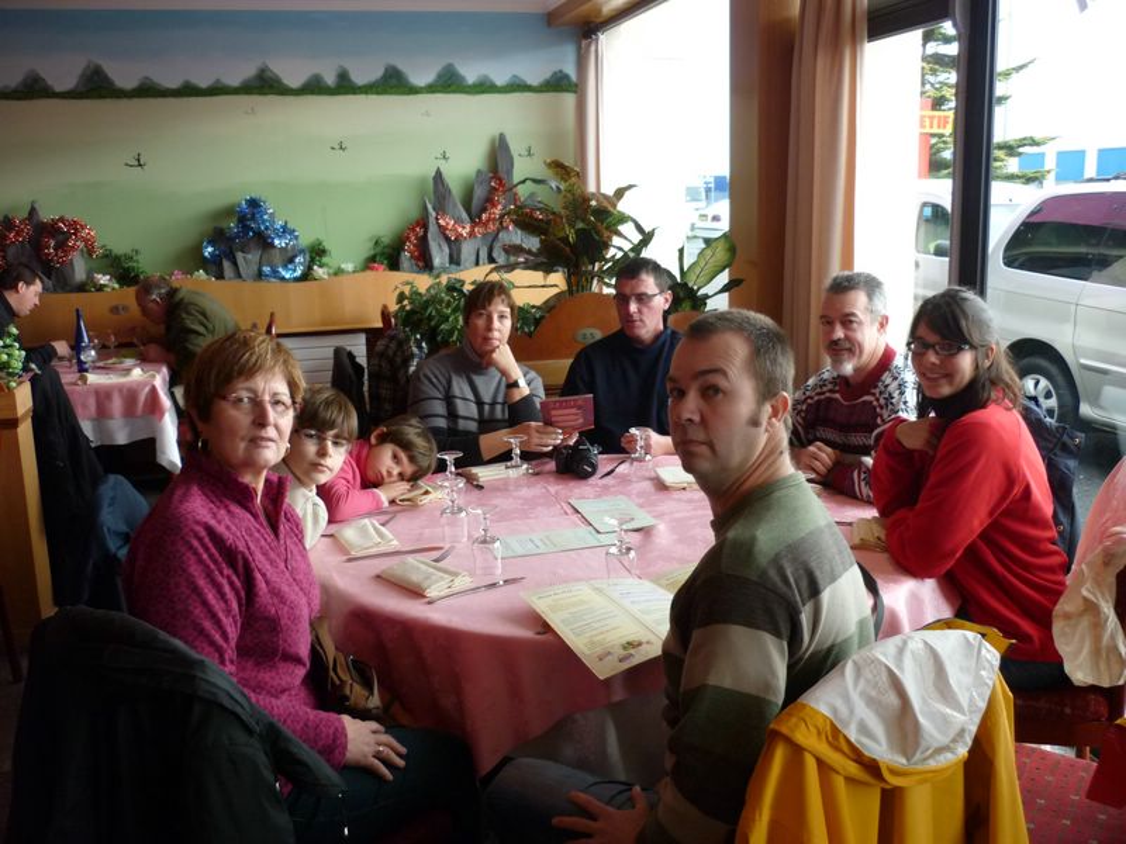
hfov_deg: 55.4
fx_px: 1073
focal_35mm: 33
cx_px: 563
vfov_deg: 42.9
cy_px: 422
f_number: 2.8
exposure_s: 1/100
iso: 160
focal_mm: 5.5
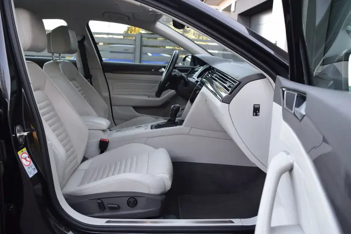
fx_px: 307
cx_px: 176
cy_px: 117
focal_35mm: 32
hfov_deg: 59.5
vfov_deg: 41.7
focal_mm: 21
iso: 320
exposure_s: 1/80
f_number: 4.5
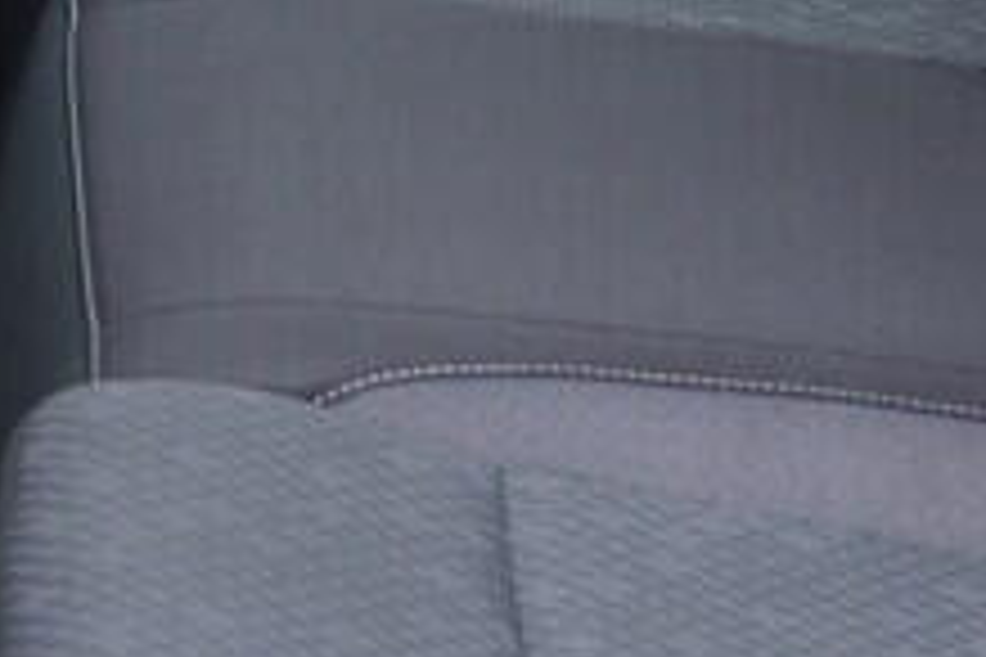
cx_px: 630
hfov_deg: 12.2
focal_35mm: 168
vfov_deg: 8.0
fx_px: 4601
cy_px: -376
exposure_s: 1/40
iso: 400
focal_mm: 24
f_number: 2.8
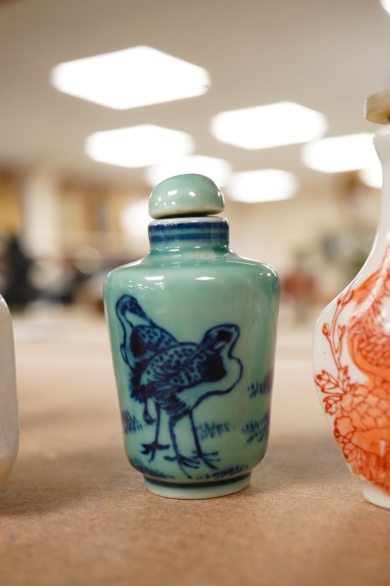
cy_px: 293
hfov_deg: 29.9
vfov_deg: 43.6
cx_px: 195
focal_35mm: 45
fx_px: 731
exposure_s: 1/160
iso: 2500
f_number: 8
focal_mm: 30
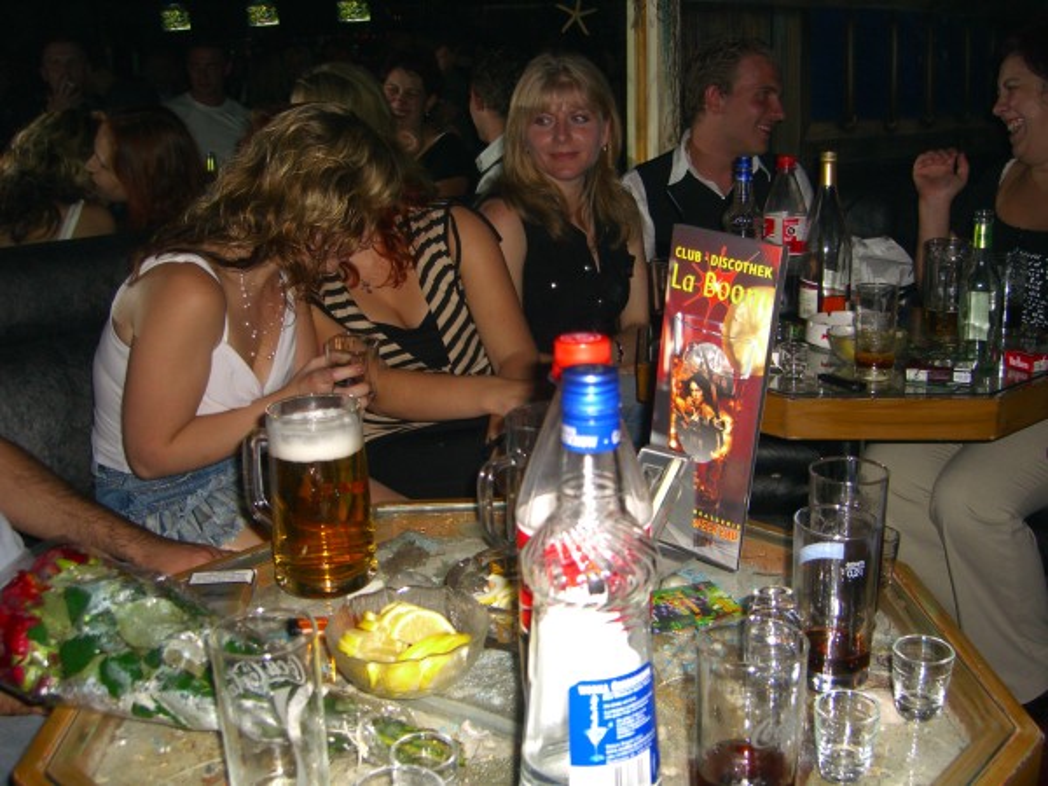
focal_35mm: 38
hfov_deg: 49.0
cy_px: 393
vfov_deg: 37.7
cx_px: 524
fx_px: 1150
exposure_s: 1/60
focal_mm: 7.9
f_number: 2.8
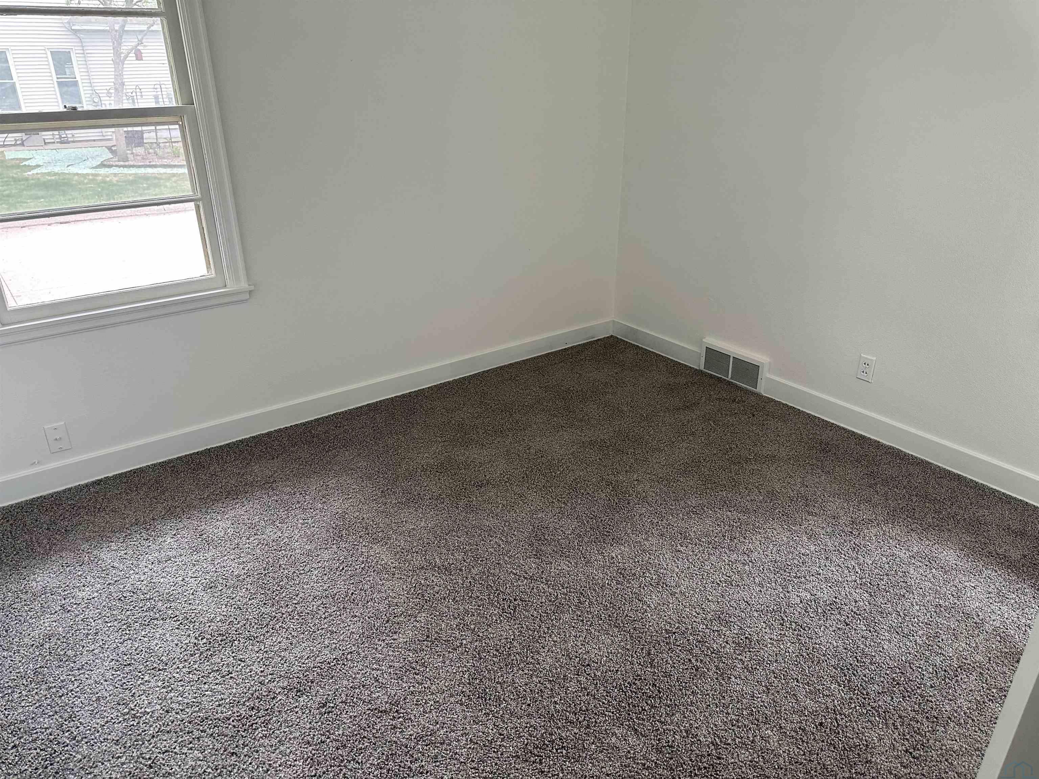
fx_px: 720
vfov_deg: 56.8
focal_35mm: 24
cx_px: 520
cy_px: 390
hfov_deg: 71.6
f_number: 1.78
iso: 200
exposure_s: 1/121
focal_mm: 6.86
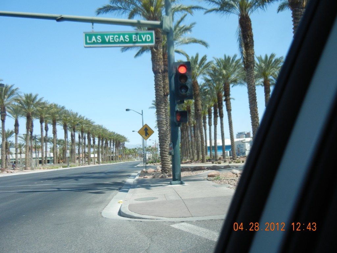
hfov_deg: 54.0
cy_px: 126
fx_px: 331
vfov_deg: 41.8
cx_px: 168
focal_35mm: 34
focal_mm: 6.2
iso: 160
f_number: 3.6
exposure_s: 1/790
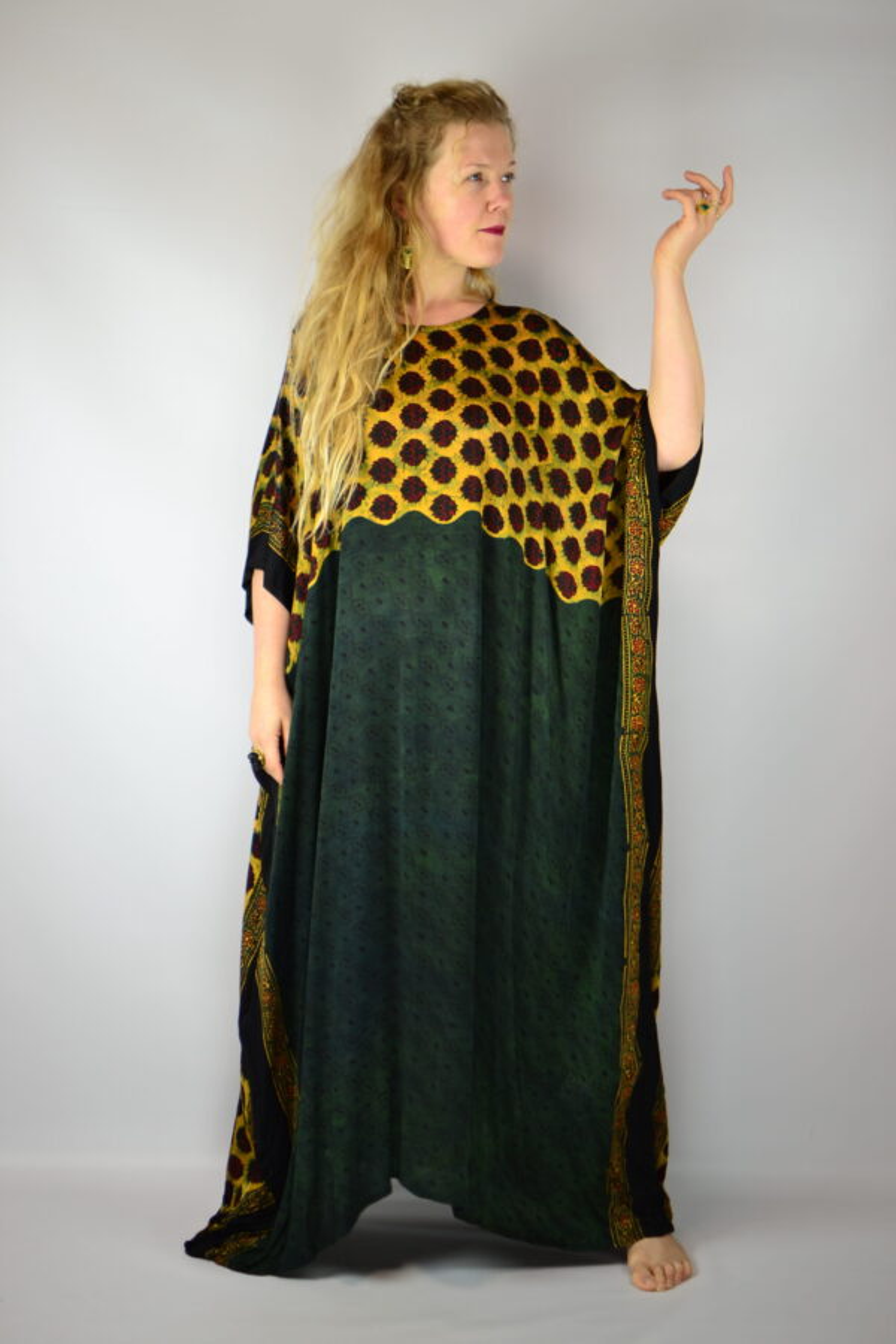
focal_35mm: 52
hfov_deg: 25.8
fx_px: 1960
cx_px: 448
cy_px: 672
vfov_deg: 37.9
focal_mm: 35
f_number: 1.8
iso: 100
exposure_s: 1/50
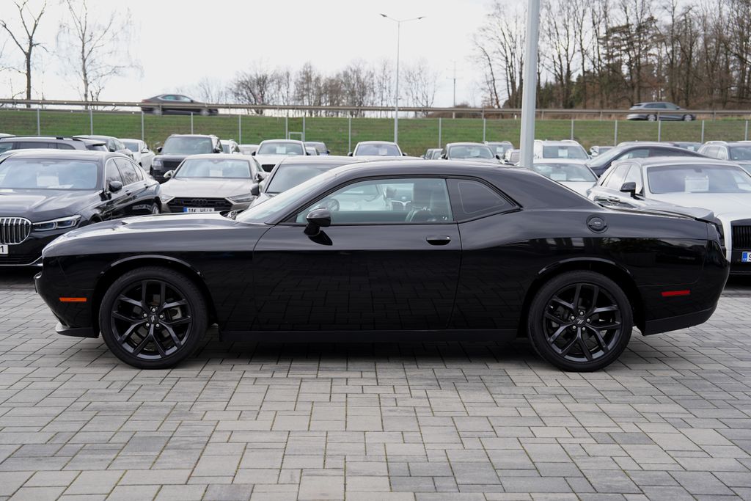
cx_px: 376
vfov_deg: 31.2
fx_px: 897
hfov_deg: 45.4
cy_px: 250
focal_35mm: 43
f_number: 4
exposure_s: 1/80
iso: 100
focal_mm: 43
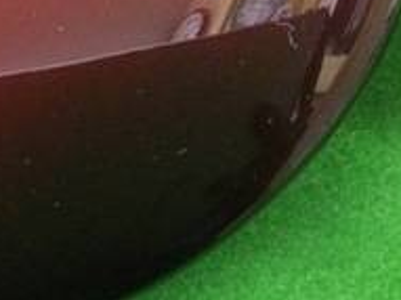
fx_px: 1204
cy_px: -67
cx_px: -82
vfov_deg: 13.8
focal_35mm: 104
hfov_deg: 18.0
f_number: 2.4
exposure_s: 1/15
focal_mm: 3.3
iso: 200
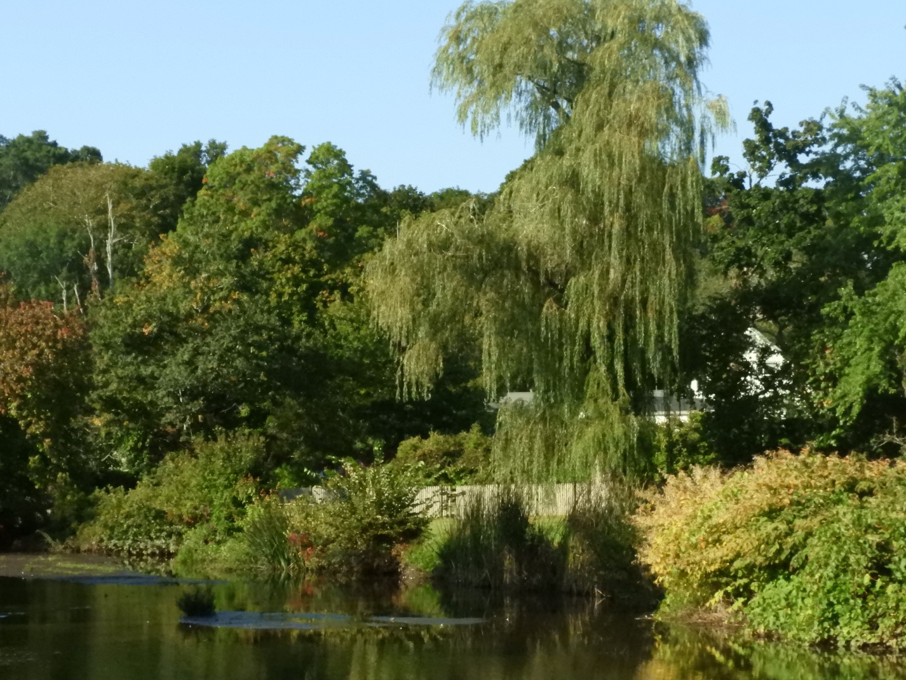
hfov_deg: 18.5
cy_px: 341
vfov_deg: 14.0
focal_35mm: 106
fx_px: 2775
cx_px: 456
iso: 1600
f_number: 7.6
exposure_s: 1/2500
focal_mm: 18.8
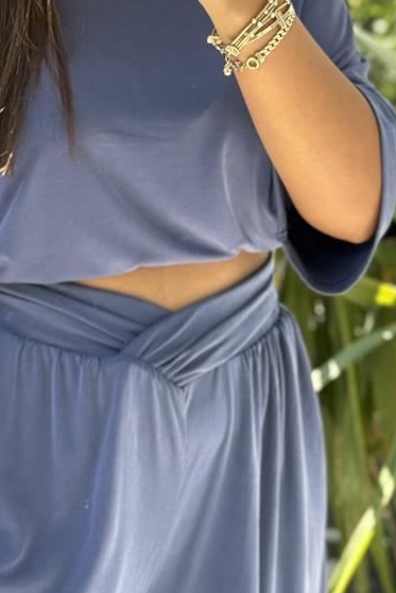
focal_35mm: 119
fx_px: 1962
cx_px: 160
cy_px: 138
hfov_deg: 11.5
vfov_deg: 17.1
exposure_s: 1/437
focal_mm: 6.76
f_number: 1.78
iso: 80
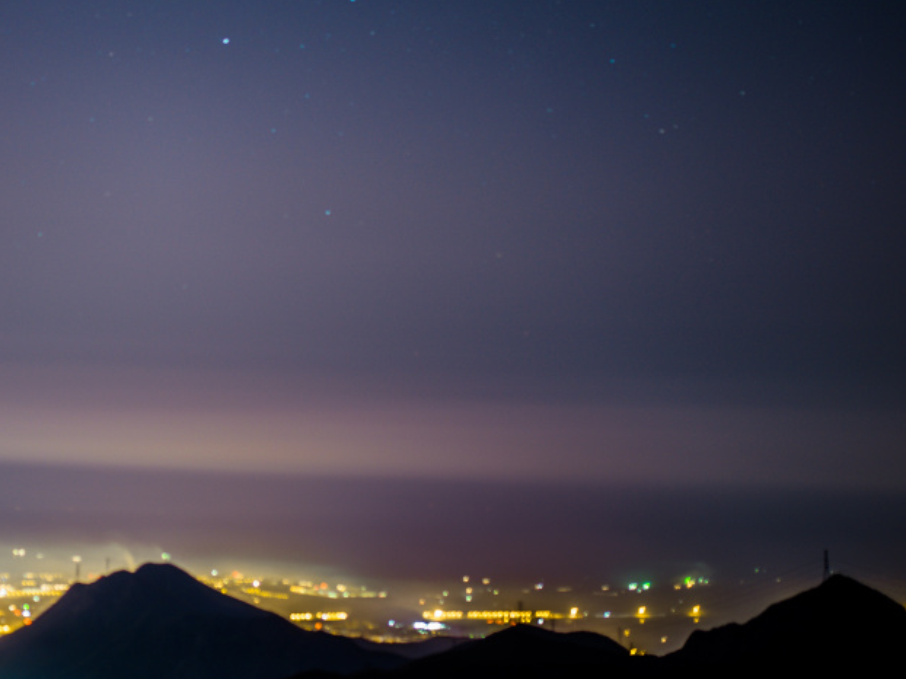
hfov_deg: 29.1
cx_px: 160
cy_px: 167
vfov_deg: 22.4
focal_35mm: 65
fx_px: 1701
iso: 100
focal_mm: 35
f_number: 1.4
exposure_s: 25
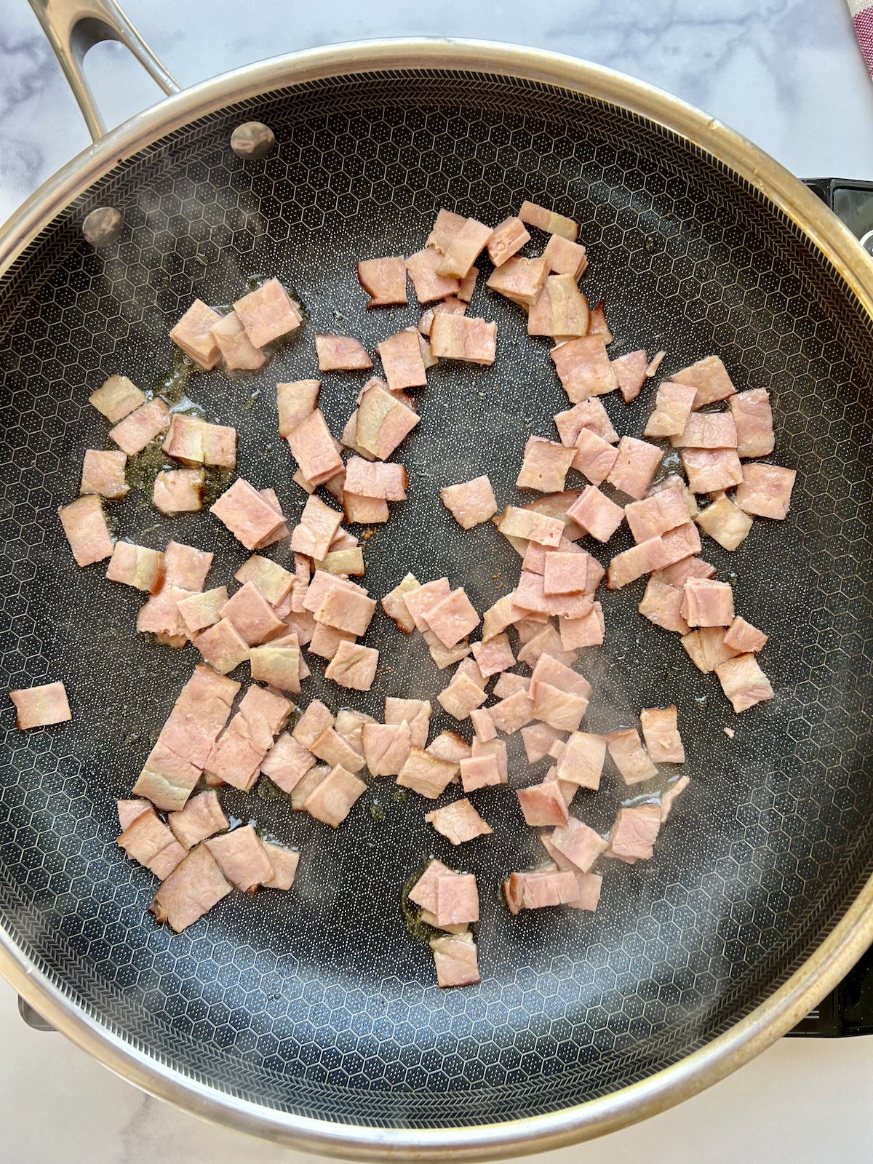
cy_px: 582
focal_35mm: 26
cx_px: 436
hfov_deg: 53.1
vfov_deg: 67.3
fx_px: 874
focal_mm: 5.7
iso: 64
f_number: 1.5
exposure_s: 1/121
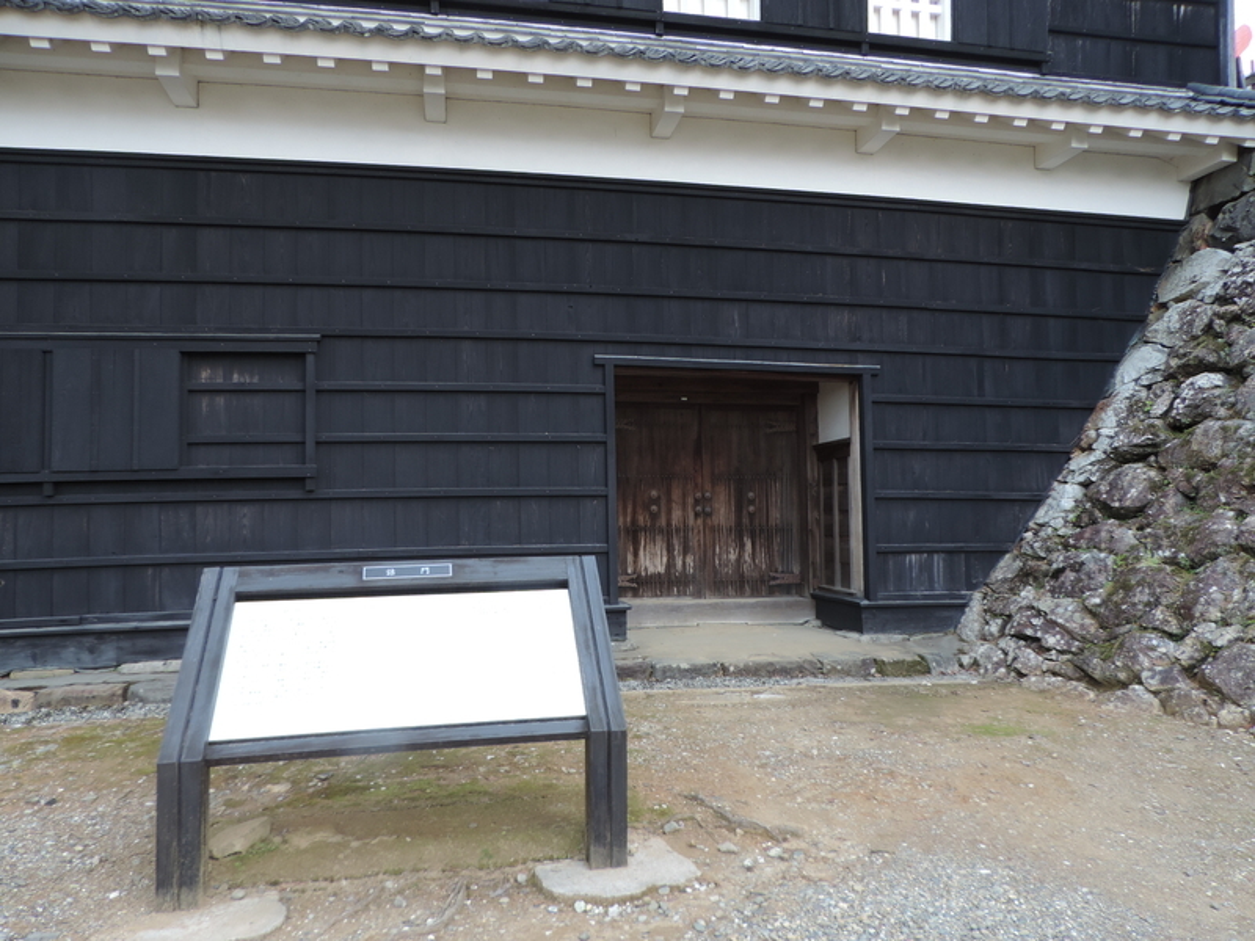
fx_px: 870
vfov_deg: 56.8
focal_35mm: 24
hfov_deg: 71.6
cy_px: 470
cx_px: 628
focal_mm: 4.3
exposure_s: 1/40
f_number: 3
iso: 80
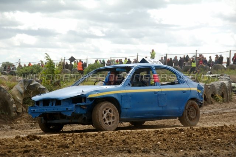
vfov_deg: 11.7
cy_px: 78
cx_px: 118
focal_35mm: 117
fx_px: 767
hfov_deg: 17.5
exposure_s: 1/500
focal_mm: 78
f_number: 5.6
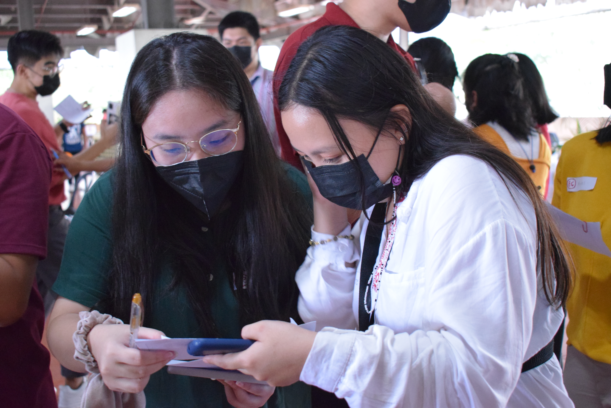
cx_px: 306
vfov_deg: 28.9
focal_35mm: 46
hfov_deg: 42.3
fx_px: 789
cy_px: 204
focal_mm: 31
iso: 5000
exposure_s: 1/60
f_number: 4.2
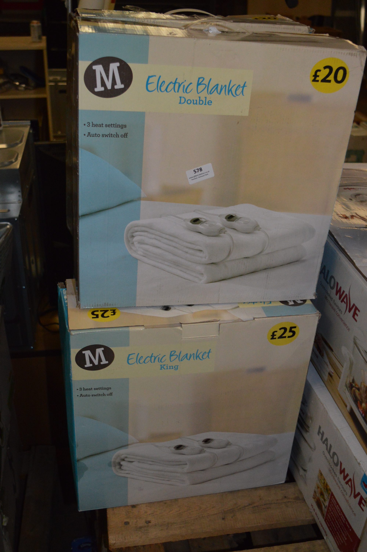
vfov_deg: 51.3
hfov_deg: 35.4
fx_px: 574
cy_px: 276
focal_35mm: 38
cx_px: 184
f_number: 4
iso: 1800
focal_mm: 25
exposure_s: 1/60
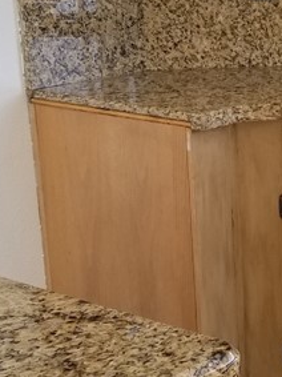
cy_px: 188
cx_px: 459
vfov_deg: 20.9
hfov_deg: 14.4
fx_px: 1022
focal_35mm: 94
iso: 50
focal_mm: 4.25
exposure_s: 1/313
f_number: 1.7
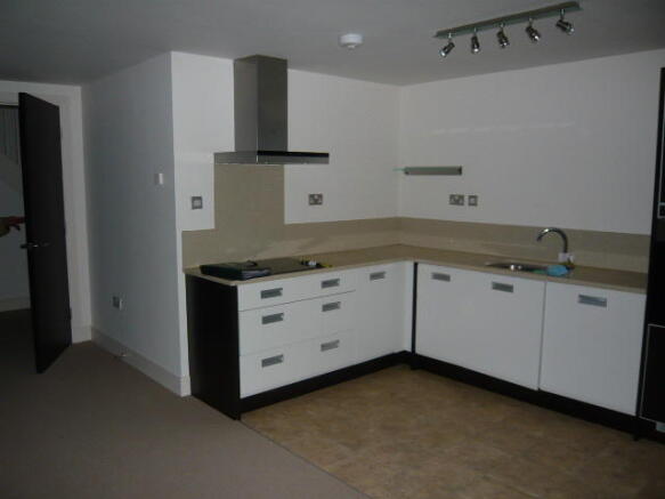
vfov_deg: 49.7
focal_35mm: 28
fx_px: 538
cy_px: 250
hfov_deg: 63.5
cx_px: 332
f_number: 2.8
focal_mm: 4.6
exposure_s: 1/30
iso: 160
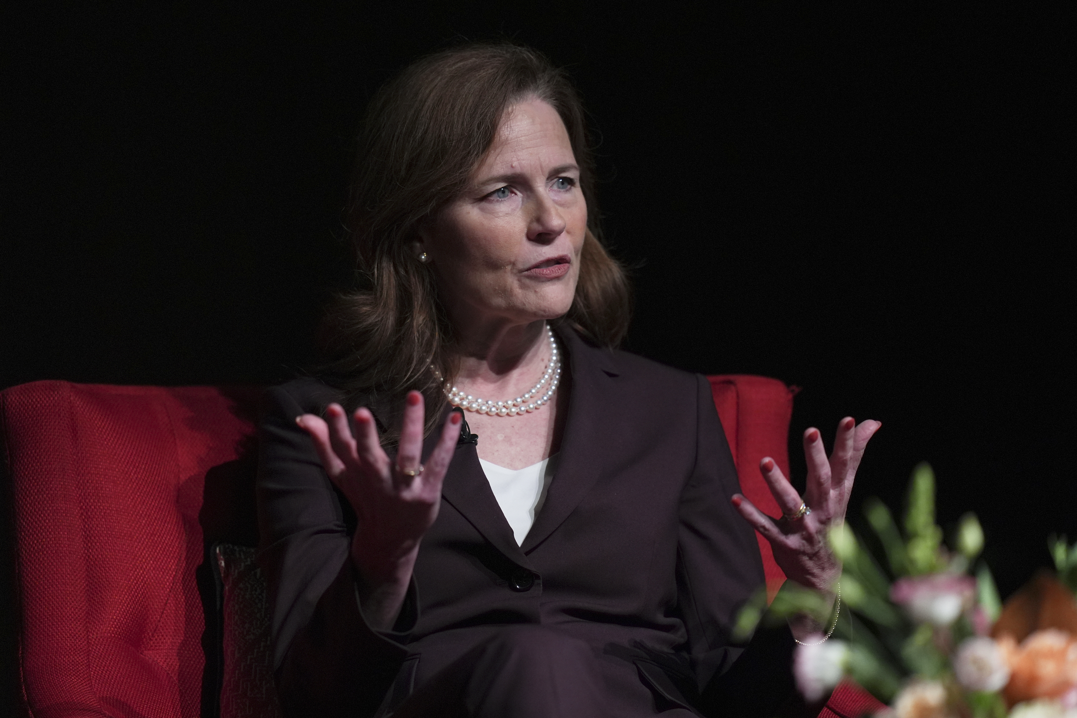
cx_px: 538
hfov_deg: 5.2
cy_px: 359
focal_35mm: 400
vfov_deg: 3.4
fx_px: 11965
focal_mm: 400
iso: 2500
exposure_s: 1/500
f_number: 2.8
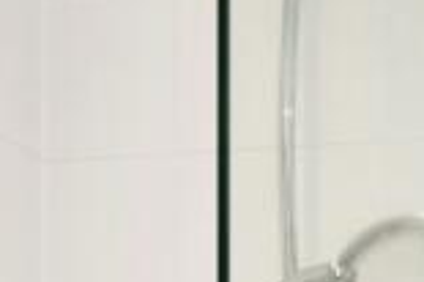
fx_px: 1165
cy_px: 686
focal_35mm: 99
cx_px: 807
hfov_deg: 16.5
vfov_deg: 11.4
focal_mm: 10
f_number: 8
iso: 400
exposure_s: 1/60
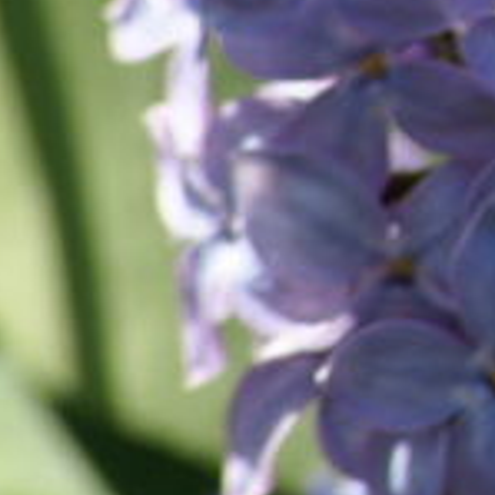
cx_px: 1369
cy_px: -276
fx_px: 28425
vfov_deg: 1.0
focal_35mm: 1757
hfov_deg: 1.0
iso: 100
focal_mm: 200
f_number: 9
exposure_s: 1/160
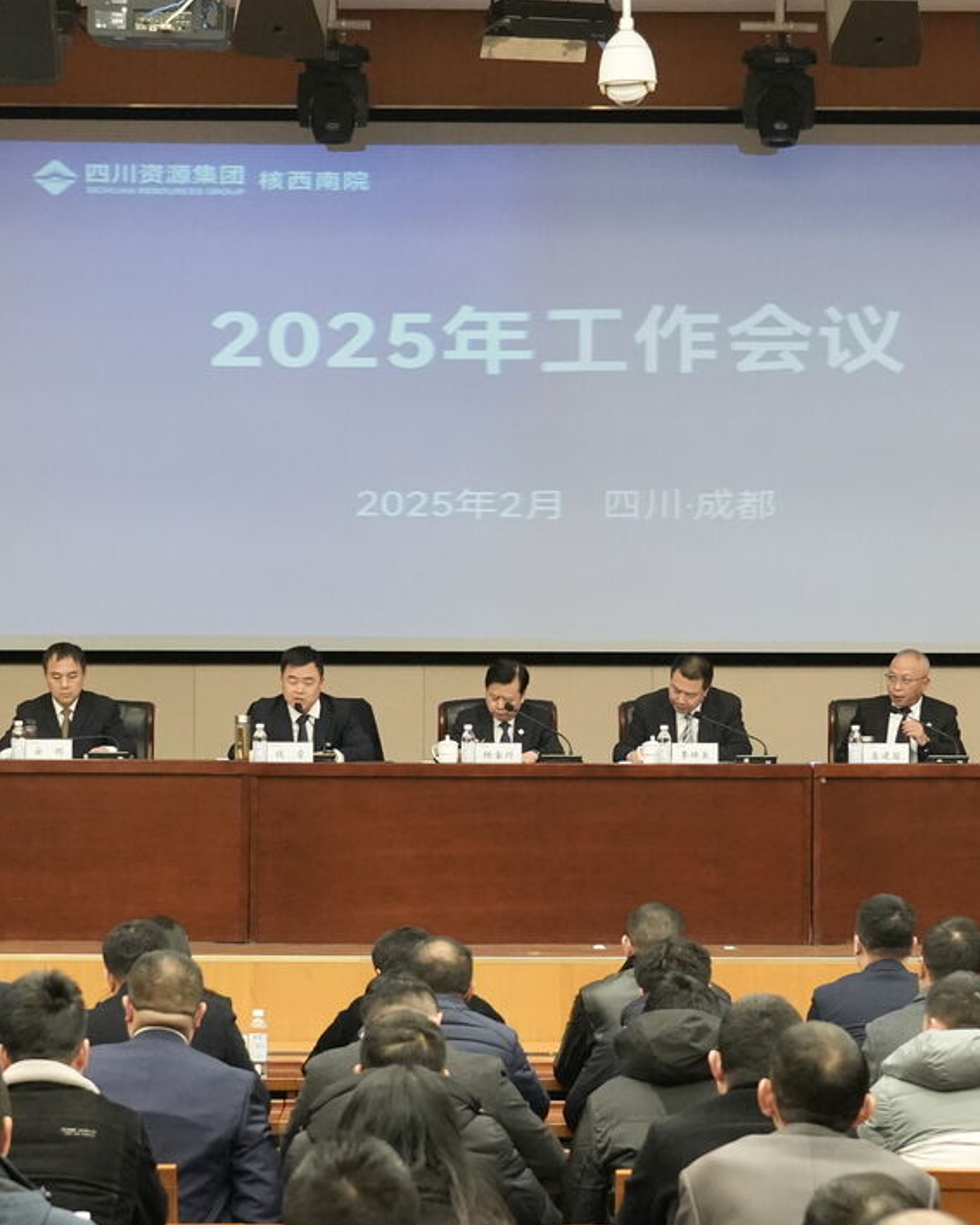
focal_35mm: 98
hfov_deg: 15.7
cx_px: 538
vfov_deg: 19.6
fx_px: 3554
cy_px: 687
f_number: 4
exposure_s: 1/200
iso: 6400
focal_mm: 37
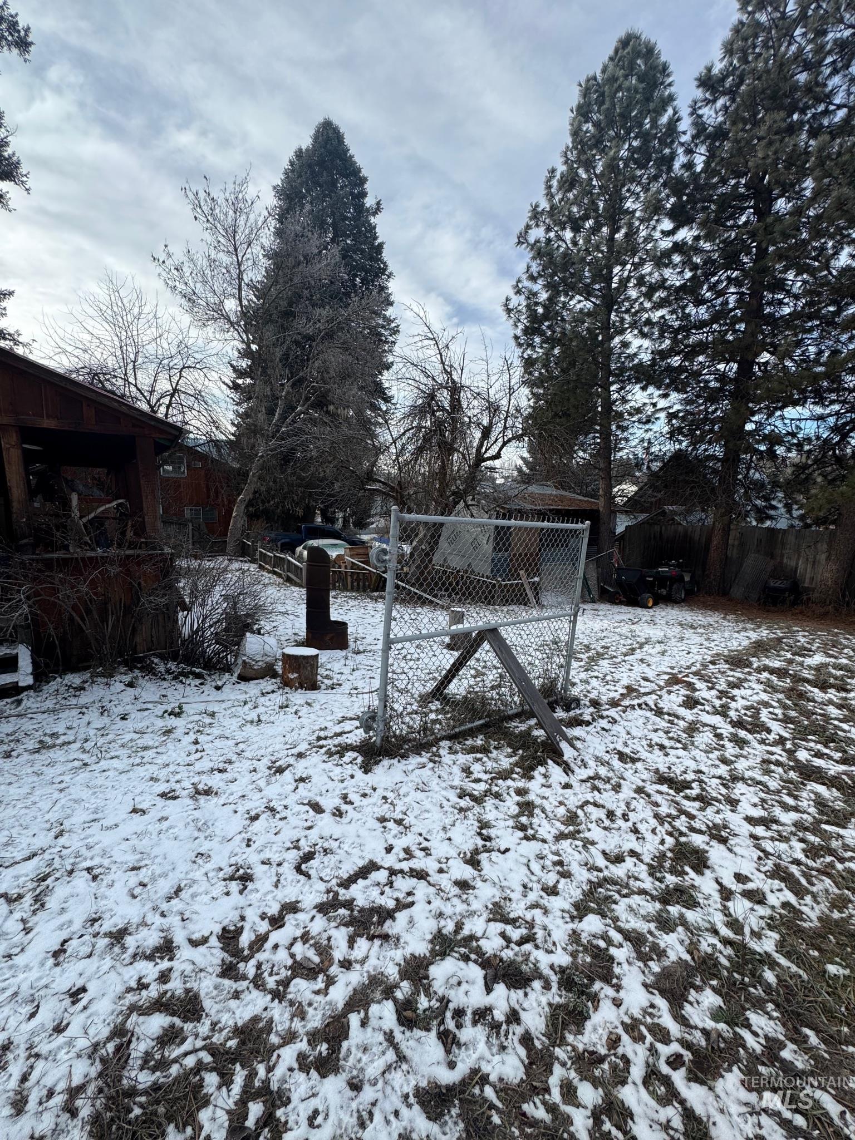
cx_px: 428
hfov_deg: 85.7
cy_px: 570
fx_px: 461
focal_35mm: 14
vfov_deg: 102.1
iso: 40
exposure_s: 1/720
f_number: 2.2
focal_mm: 2.22
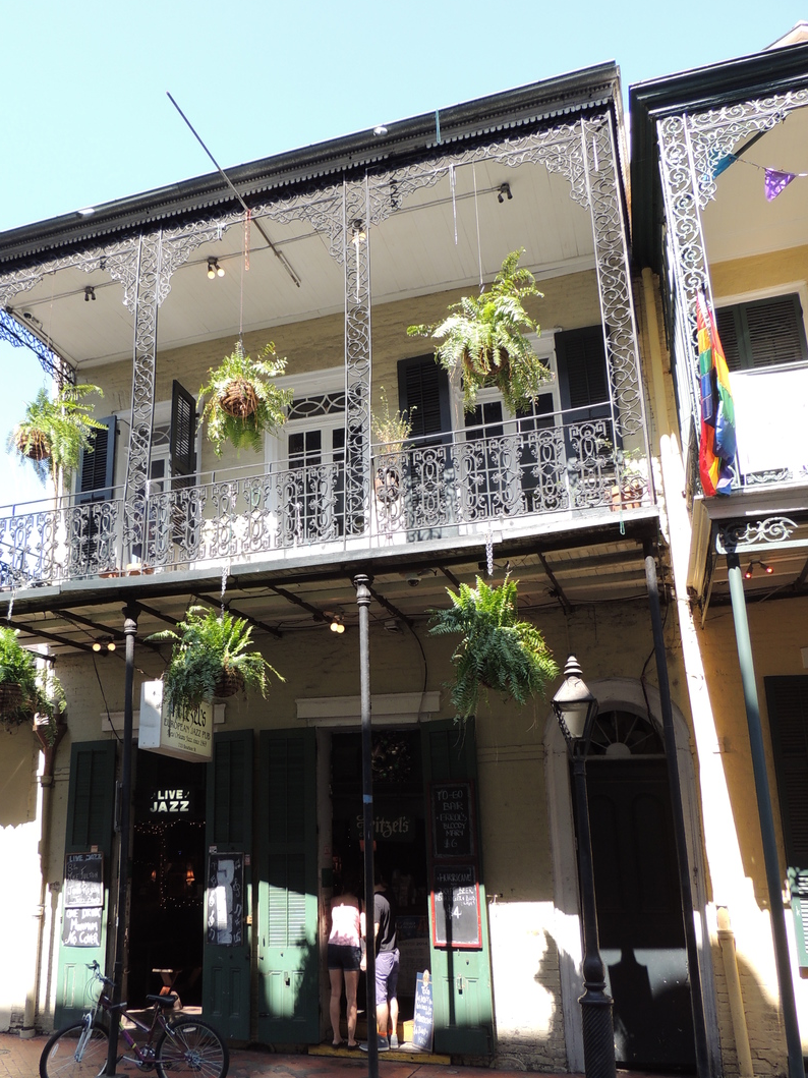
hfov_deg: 48.0
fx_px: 903
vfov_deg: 61.5
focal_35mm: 29
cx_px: 336
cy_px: 604
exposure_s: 1/250
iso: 100
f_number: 3
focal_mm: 4.3
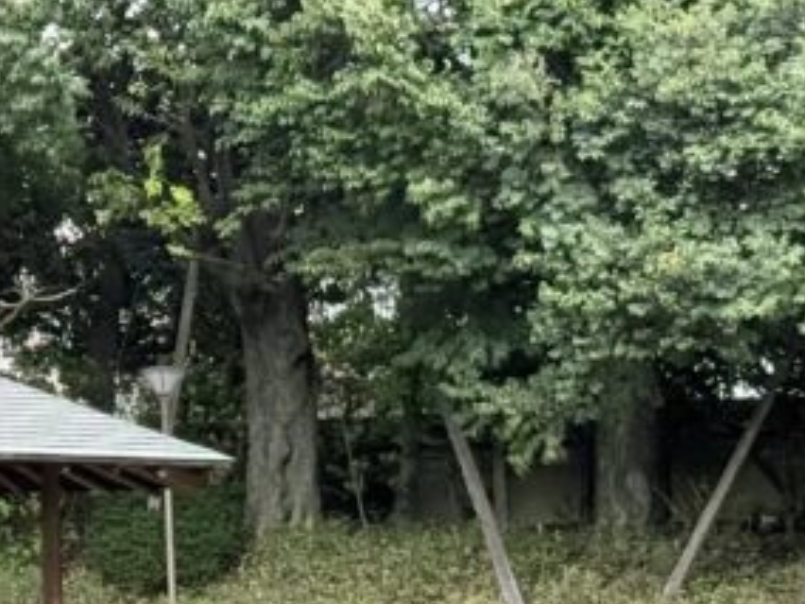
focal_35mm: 173
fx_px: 4023
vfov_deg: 8.5
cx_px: -575
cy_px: 34
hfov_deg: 10.8
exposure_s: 1/1513
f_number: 1.78
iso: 64
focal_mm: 6.76
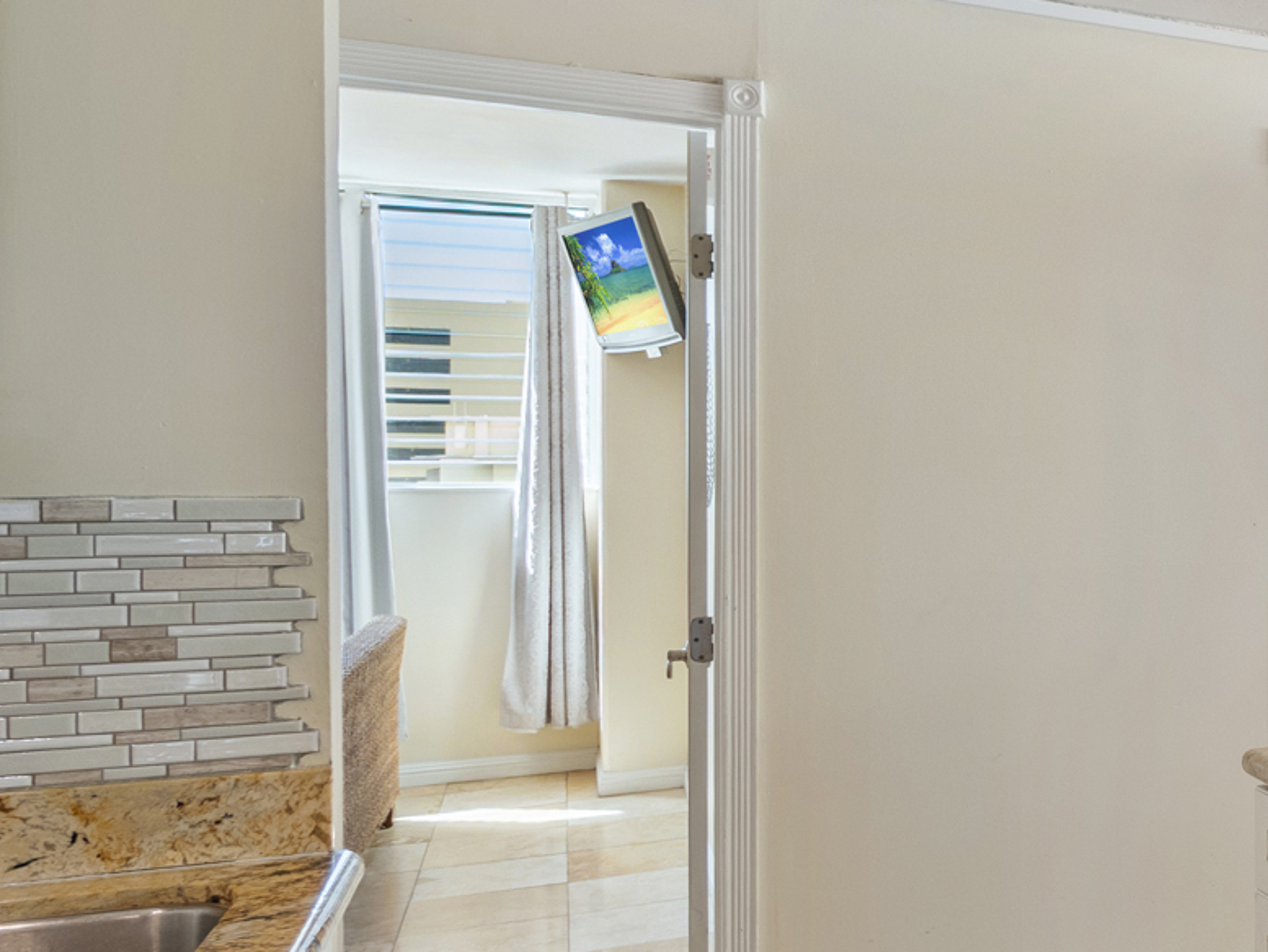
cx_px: 1535
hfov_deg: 36.0
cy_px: 466
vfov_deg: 36.0
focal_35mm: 40
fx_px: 1465
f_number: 4
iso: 400
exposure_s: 1/640
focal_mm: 7
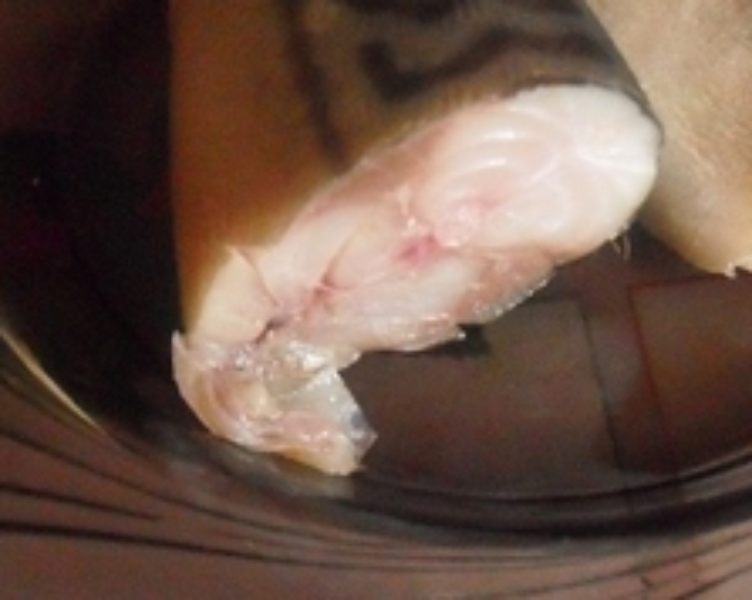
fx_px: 1668
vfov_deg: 20.1
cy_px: 91
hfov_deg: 25.2
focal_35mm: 75
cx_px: 516
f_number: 2.8
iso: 800
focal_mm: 6.3
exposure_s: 1/350
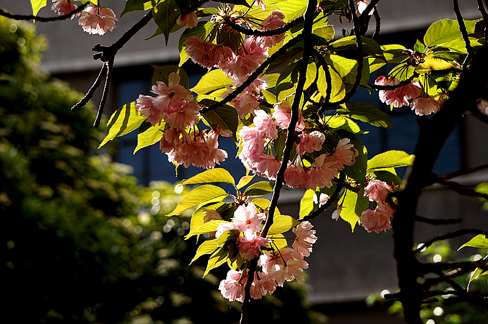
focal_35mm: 147
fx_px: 1991
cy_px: 162
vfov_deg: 9.3
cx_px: 244
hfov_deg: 14.0
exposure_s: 1/200
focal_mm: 98
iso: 100
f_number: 6.3
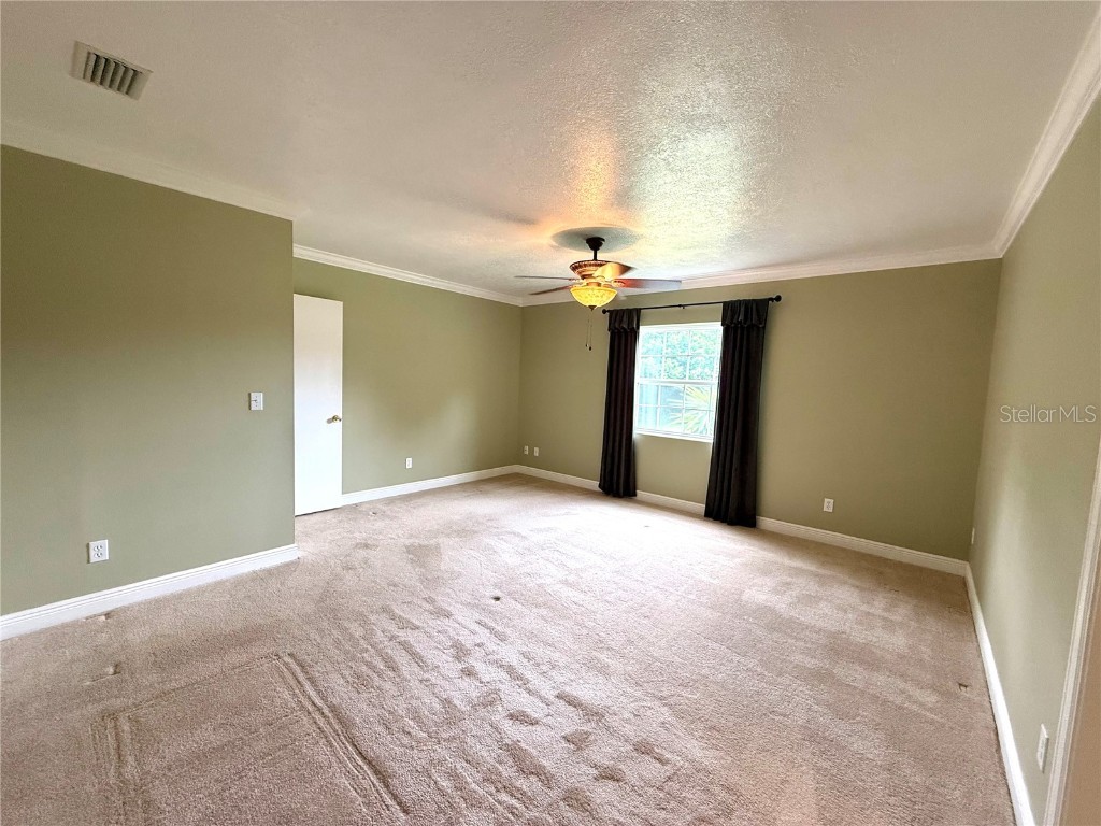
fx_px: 445
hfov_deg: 102.1
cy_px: 413
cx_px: 550
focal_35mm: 14
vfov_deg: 85.7
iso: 200
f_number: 2.2
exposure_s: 1/120
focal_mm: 2.22
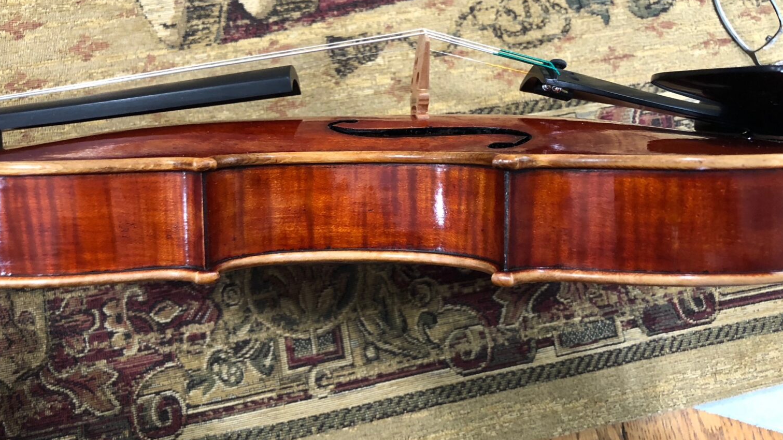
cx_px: 391
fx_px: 644
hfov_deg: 62.6
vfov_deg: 37.6
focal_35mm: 31
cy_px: 177
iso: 100
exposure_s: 1/13
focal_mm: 3.99
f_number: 1.8
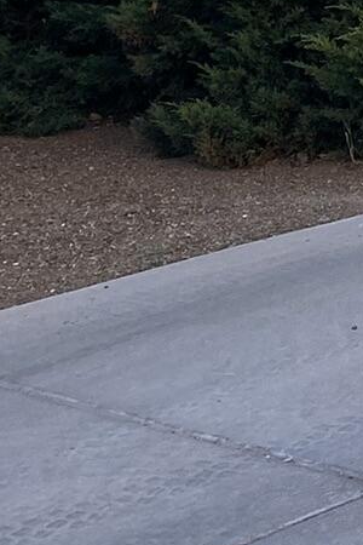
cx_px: 1162
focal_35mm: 123
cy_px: -202
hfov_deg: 8.7
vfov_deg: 15.7
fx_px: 1860
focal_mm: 4.25
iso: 32
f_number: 1.8
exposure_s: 1/531
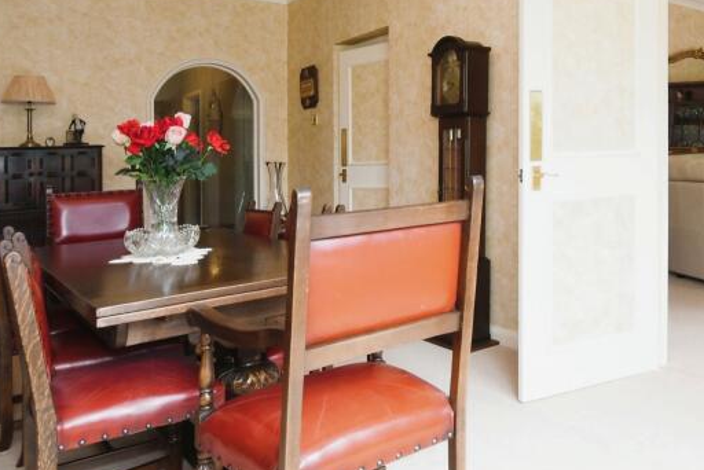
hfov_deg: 60.0
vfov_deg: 43.4
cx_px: 487
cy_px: 188
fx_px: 587
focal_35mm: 30
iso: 400
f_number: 8
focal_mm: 10
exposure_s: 1/60
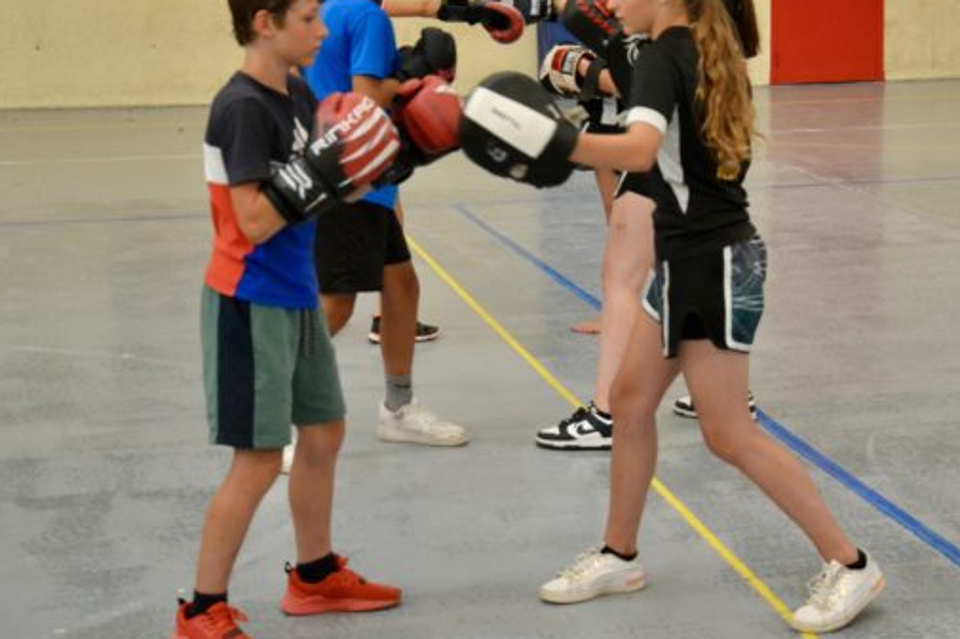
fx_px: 2105
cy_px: 240
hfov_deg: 25.7
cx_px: 563
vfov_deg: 17.2
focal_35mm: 79
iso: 3200
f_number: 4.5
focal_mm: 38
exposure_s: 1/250
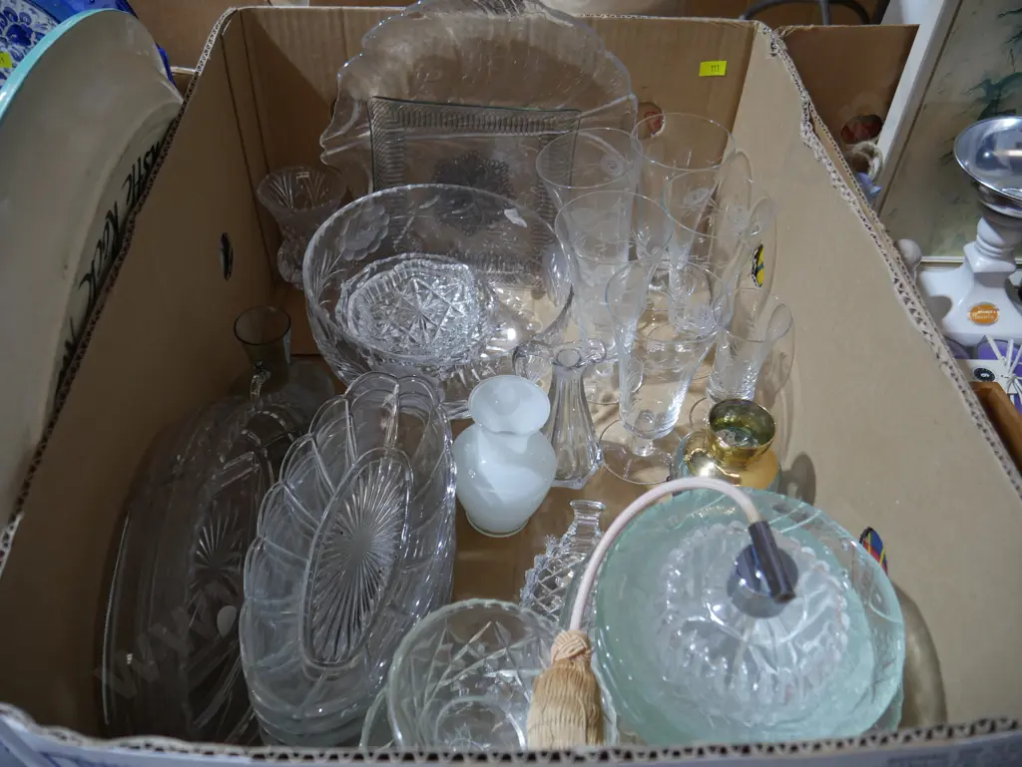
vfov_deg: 49.8
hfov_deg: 63.4
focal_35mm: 28
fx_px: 827
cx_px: 511
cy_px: 384
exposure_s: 1/60
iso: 500
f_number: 3.5
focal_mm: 14
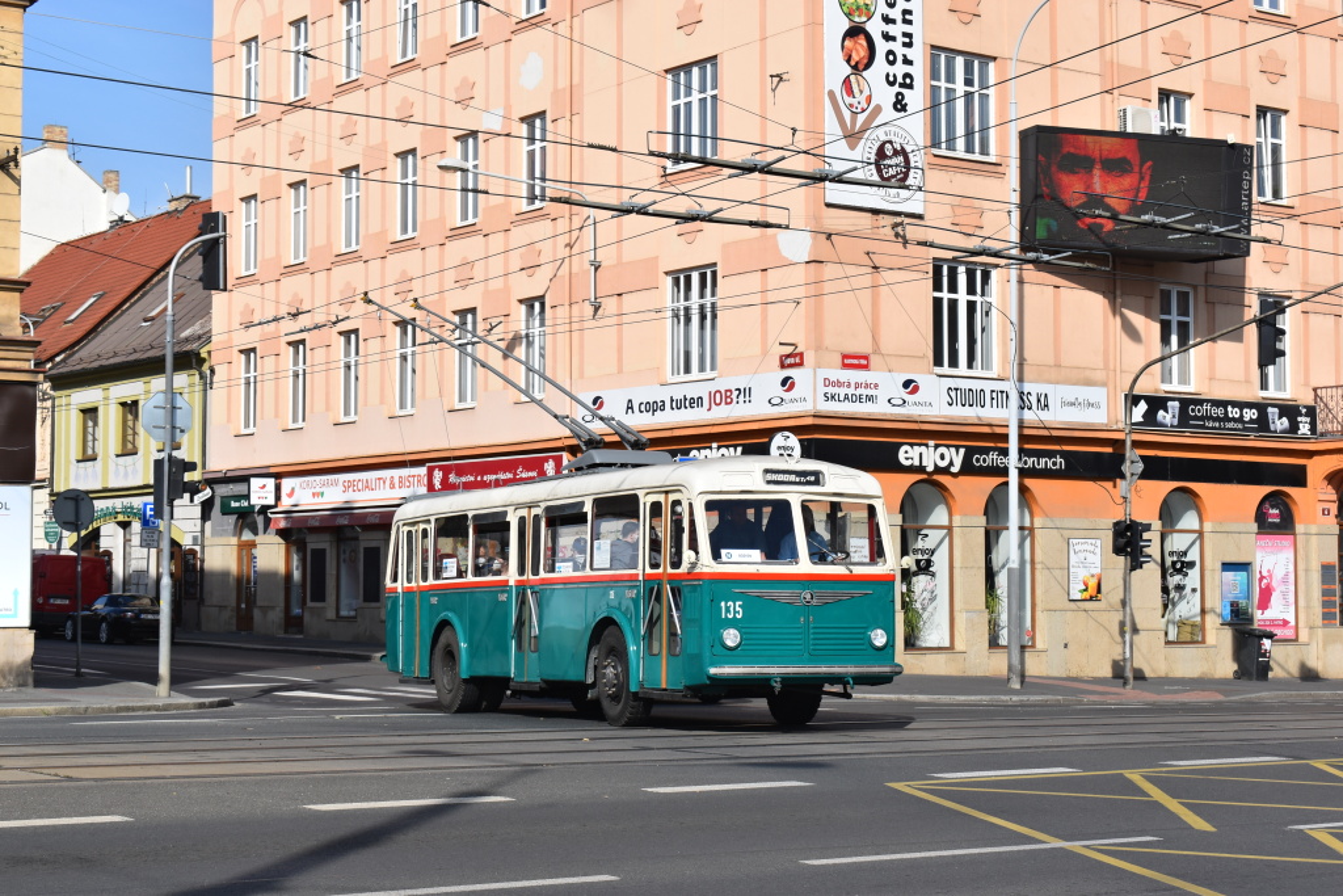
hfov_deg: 31.9
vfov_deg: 21.6
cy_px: 448
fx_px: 2350
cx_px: 672
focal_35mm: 63
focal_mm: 42
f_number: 10
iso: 200
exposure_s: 1/400
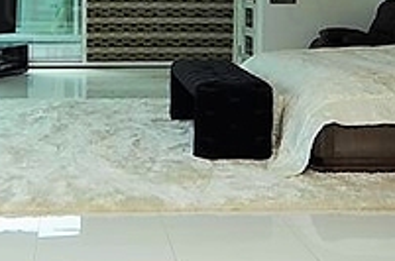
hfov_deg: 30.6
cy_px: -24
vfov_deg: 19.9
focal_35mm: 65
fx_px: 712
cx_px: 109
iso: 100
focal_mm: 12
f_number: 5.6
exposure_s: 1/125
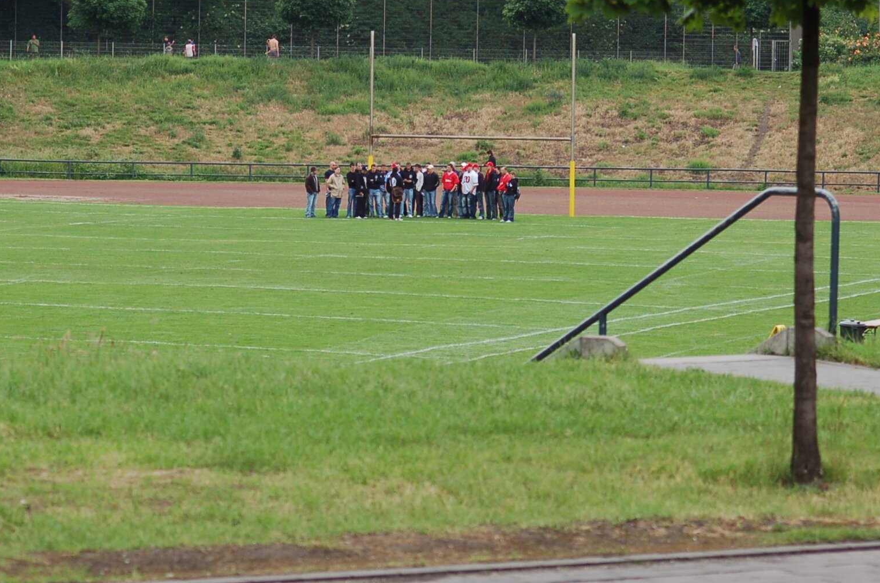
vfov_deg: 7.3
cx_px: 428
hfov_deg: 11.1
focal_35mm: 186
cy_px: 182
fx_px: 4538
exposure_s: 1/500
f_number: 5.6
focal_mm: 86
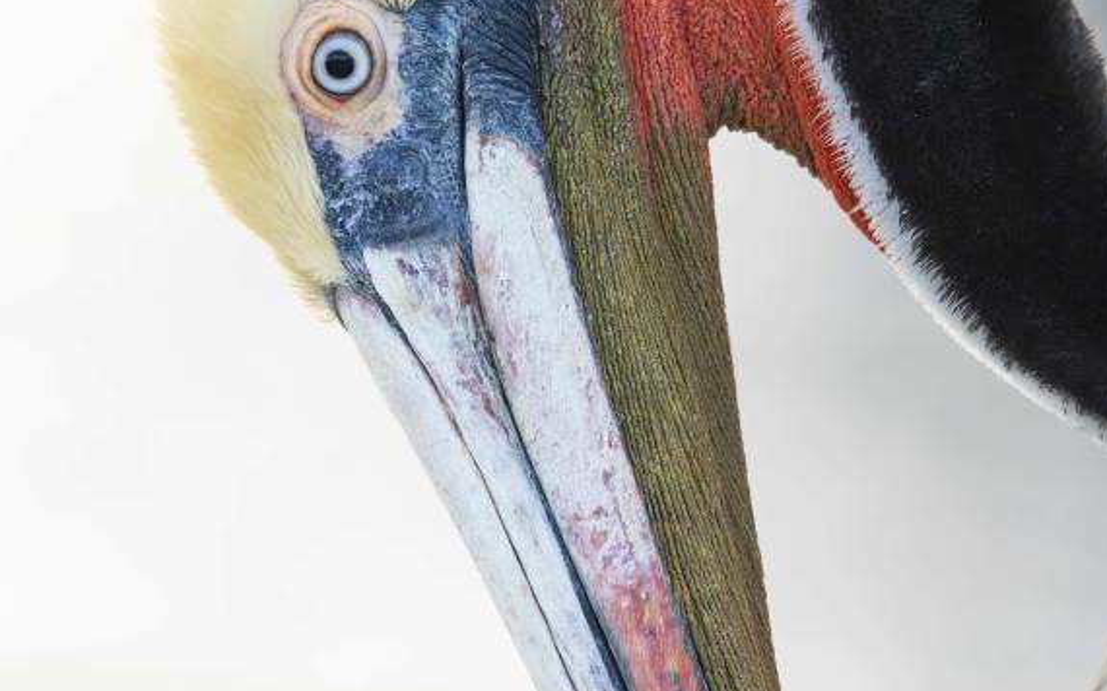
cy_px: 215
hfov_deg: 2.2
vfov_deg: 1.4
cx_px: 534
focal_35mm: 935
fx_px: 28203
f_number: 8
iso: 2000
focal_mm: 581
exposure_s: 1/500
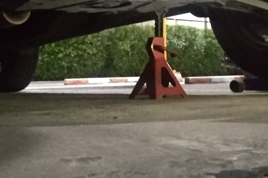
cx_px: 148
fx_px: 424
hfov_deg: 35.0
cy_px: -26
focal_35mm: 57
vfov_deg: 22.2
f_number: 2.2
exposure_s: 1/17
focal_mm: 3.81
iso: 6400
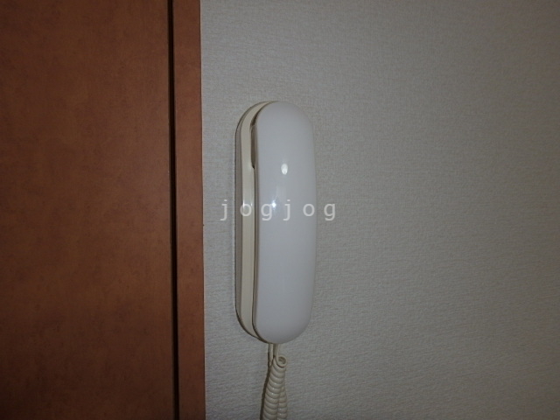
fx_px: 340
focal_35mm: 21
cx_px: 280
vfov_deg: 63.4
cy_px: 210
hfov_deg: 79.0
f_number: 3.5
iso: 200
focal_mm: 3.7
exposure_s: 1/30
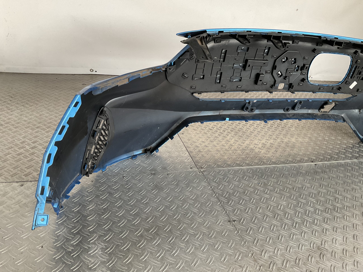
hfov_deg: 61.7
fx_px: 304
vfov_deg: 48.2
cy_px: 136
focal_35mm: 29
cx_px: 182
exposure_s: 1/60
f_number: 1.8
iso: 100
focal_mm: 3
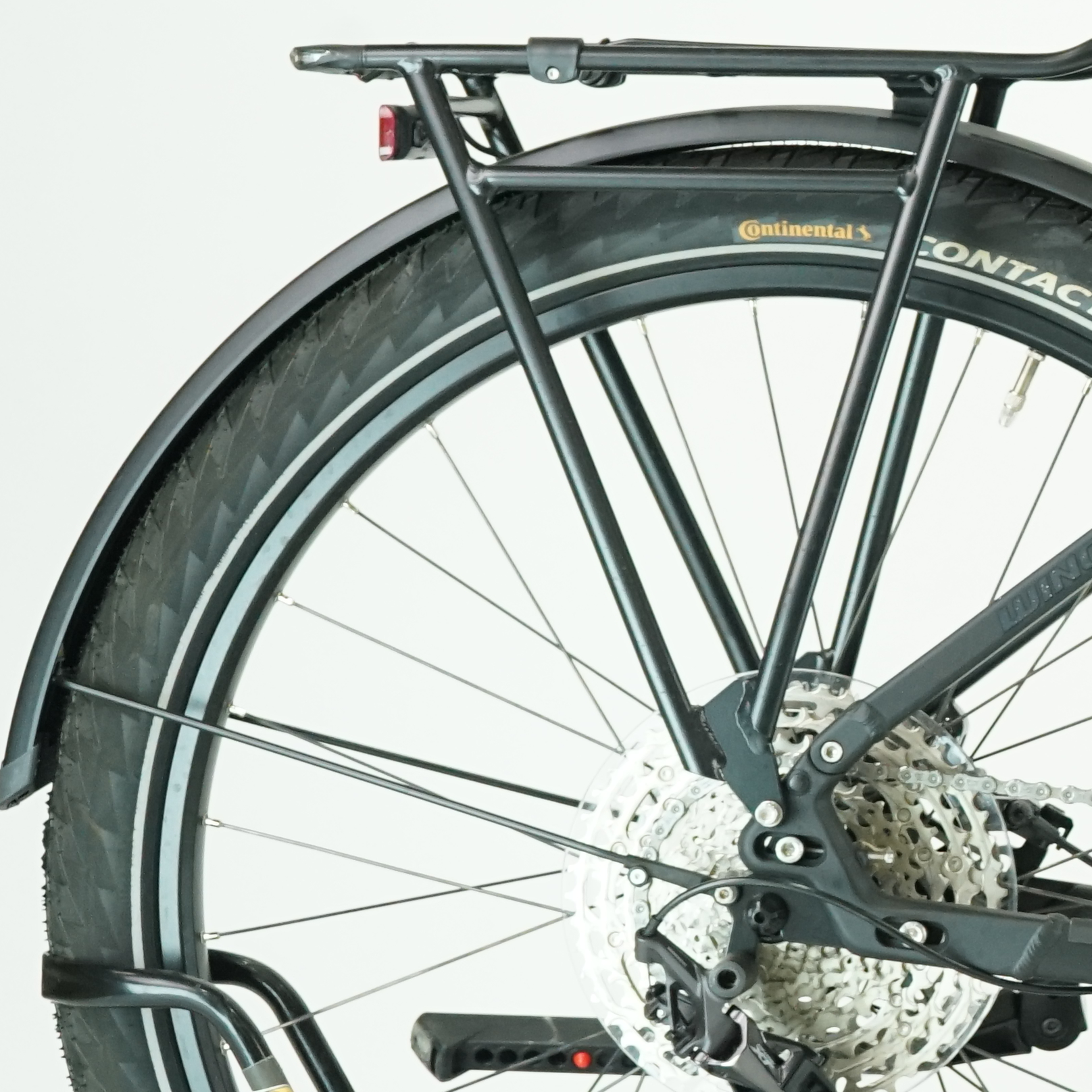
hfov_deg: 9.1
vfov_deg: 9.6
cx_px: 1993
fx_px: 6531
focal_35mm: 183
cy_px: 389
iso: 2000
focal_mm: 58
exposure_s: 1/200
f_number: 5
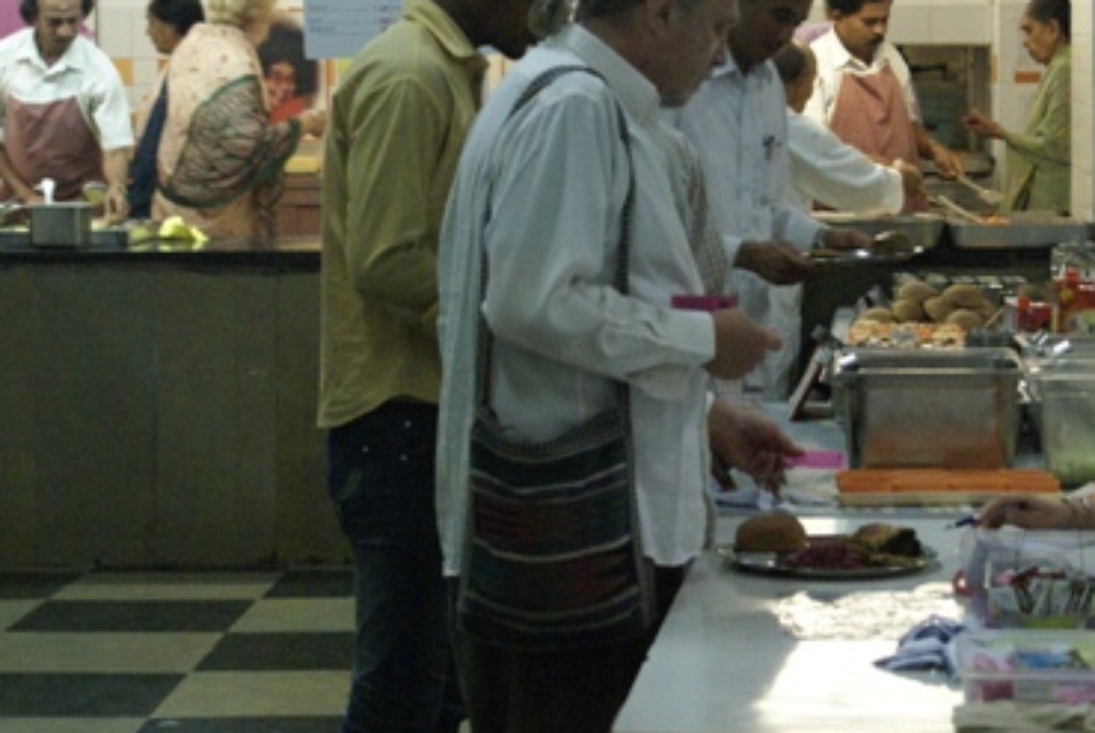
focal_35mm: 118
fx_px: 3593
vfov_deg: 11.6
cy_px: 275
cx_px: 755
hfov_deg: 17.3
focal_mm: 50
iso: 1600
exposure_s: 1/60
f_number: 5.6
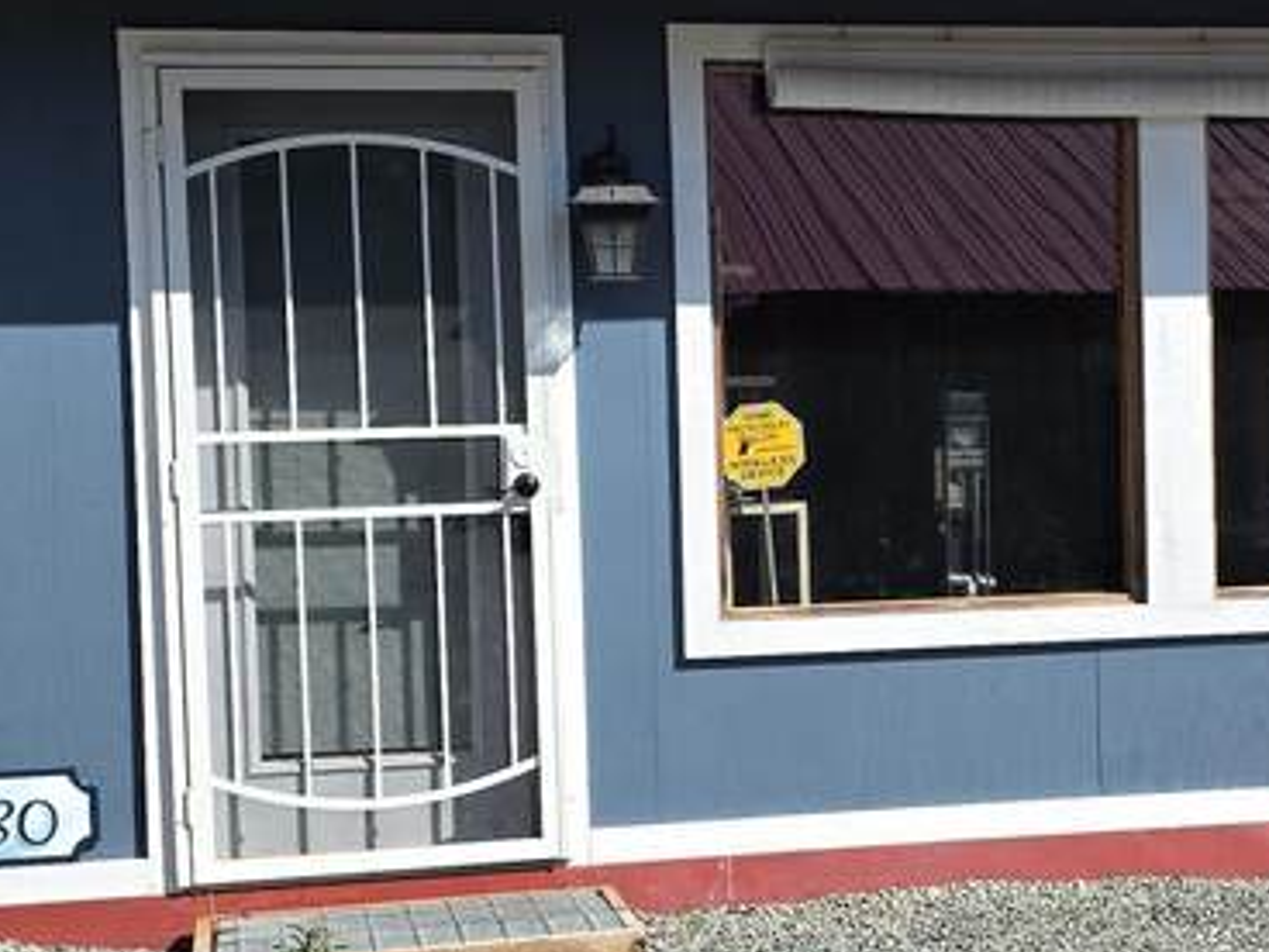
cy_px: 510
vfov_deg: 18.4
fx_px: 2933
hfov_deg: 24.1
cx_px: 990
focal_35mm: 80
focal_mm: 6.3
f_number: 1.7
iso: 12
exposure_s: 1/818
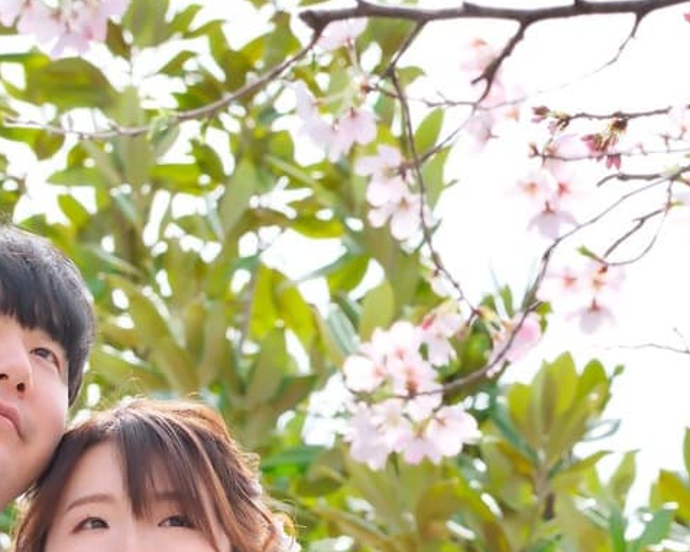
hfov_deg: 6.0
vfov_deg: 4.8
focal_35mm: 320
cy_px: 315
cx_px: 584
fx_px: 6538
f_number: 6.4
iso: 800
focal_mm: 75.4
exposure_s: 1/500
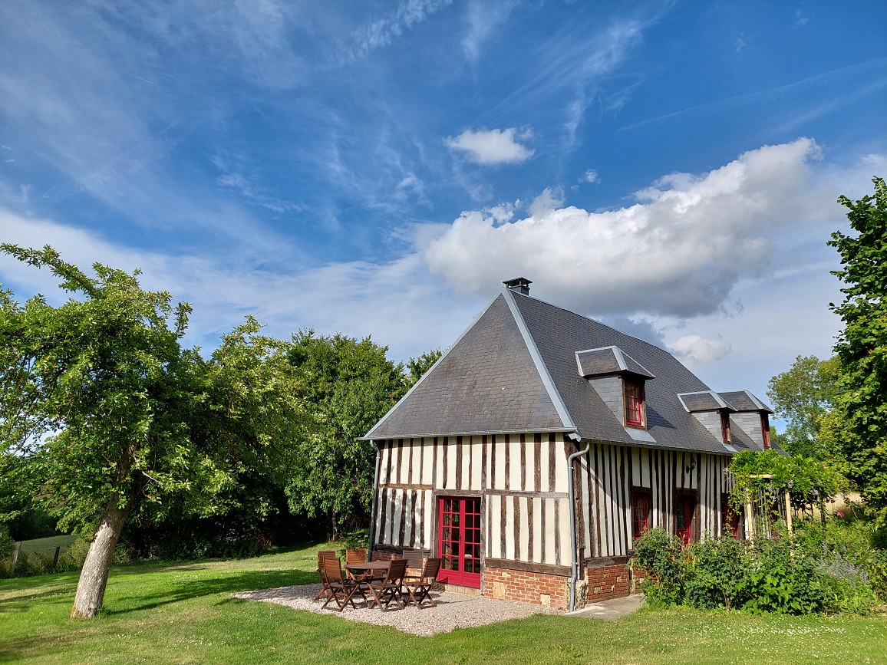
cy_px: 332
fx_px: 641
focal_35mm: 25
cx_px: 444
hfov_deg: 69.4
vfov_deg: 54.9
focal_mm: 5.23
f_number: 1.8
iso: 40
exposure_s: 1/1805
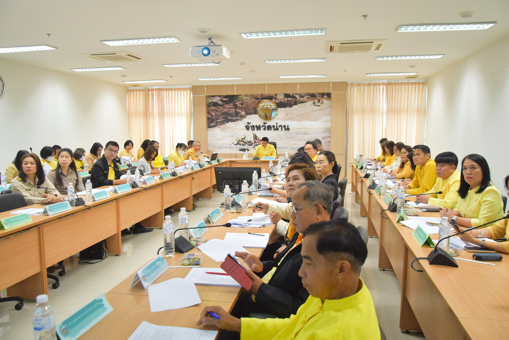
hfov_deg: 67.4
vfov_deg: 48.0
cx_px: 254
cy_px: 170
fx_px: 382
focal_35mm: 27
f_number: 5
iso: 1600
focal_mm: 18
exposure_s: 1/100
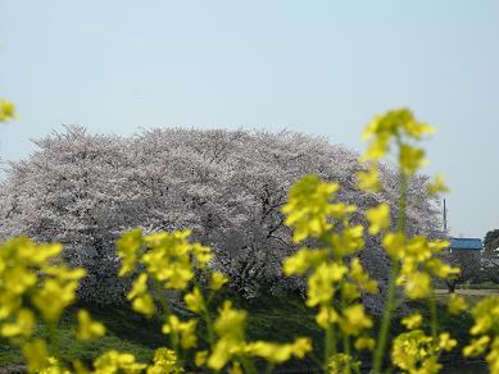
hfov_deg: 17.1
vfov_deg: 12.9
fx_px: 1658
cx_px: 250
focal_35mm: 115
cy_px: 187
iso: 64
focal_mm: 24.5
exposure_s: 1/252
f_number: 6.3
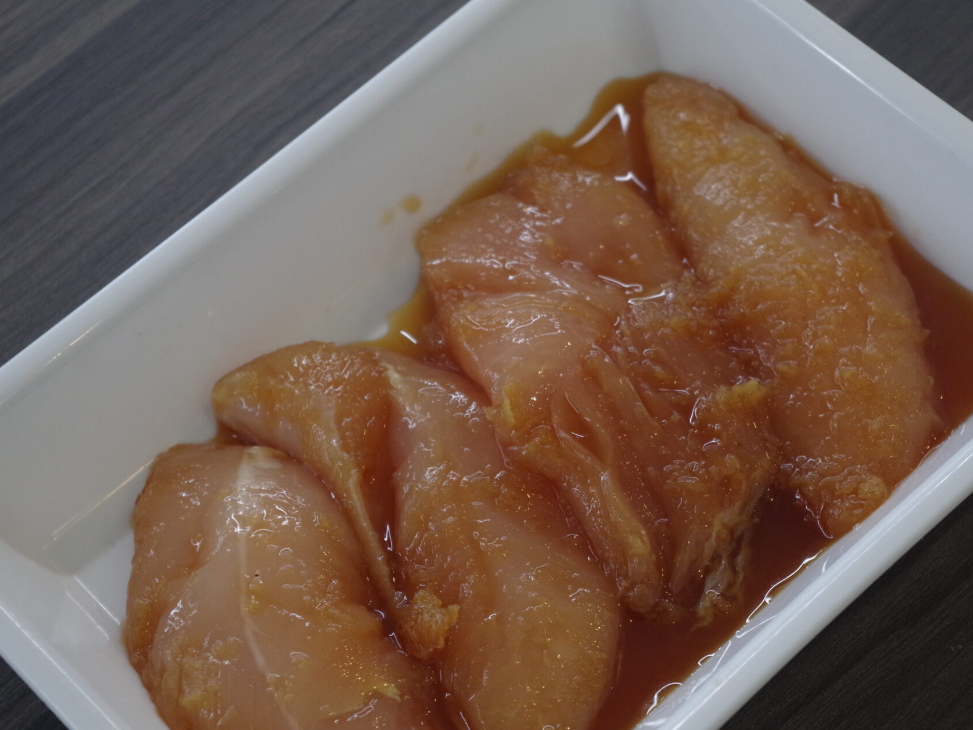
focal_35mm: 90
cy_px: 366
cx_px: 522
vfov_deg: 16.4
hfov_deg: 21.8
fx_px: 2530
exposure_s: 1/100
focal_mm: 55
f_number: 7.1
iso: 1600
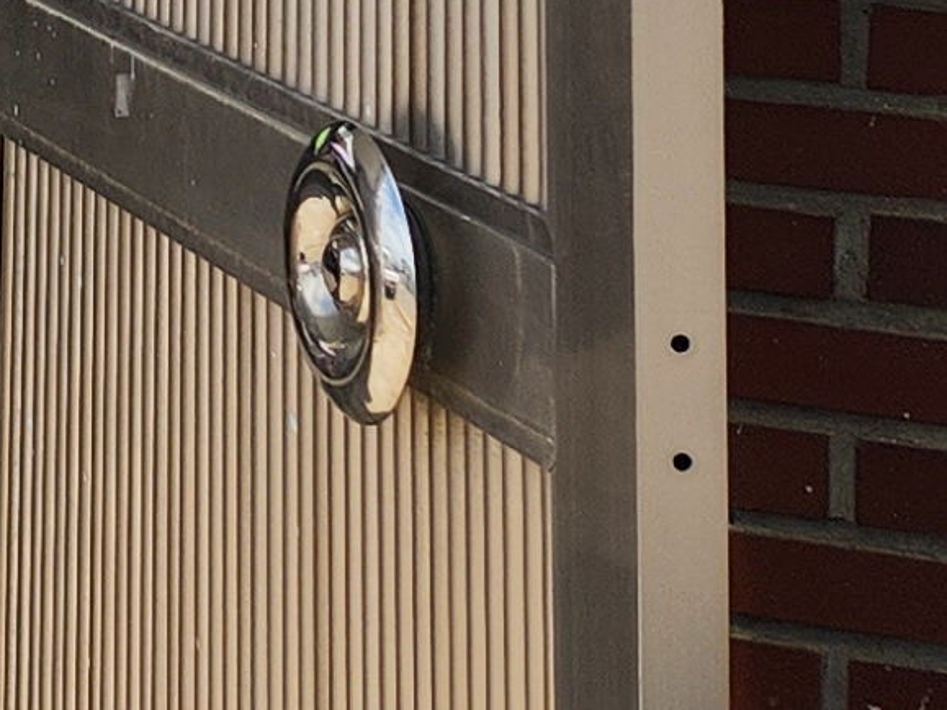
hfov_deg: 9.7
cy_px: -880
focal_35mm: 159
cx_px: -1878
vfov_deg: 8.6
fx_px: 4349
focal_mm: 5.4
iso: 20
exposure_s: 1/1030
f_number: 1.8
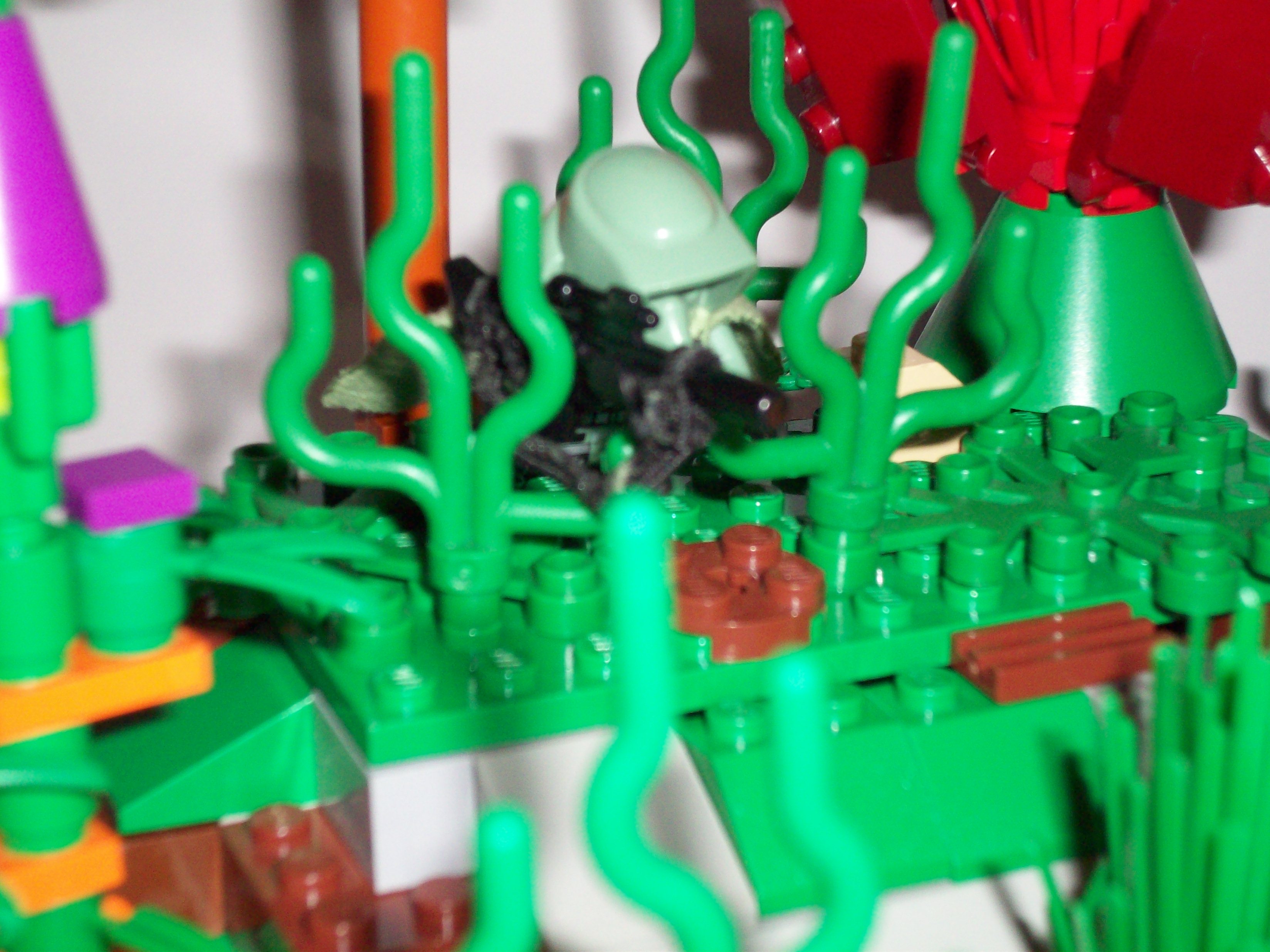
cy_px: 476
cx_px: 635
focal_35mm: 77
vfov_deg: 19.1
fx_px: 2825
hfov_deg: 25.3
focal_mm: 12.8
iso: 160
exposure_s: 1/102
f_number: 4.2
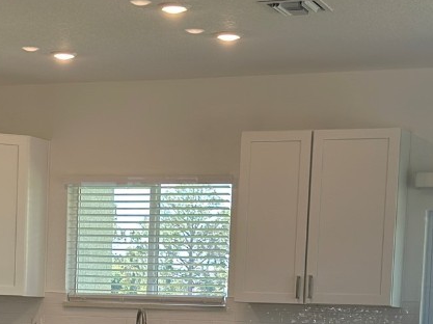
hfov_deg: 16.5
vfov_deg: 12.3
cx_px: 70
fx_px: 1475
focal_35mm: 118
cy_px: 386
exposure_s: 1/184
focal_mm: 6.86
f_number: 1.78
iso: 80
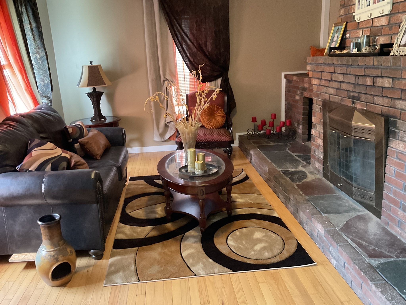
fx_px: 340
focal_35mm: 29
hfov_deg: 61.7
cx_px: 203
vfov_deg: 48.2
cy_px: 152
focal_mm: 3
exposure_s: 1/30
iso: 320
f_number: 1.8
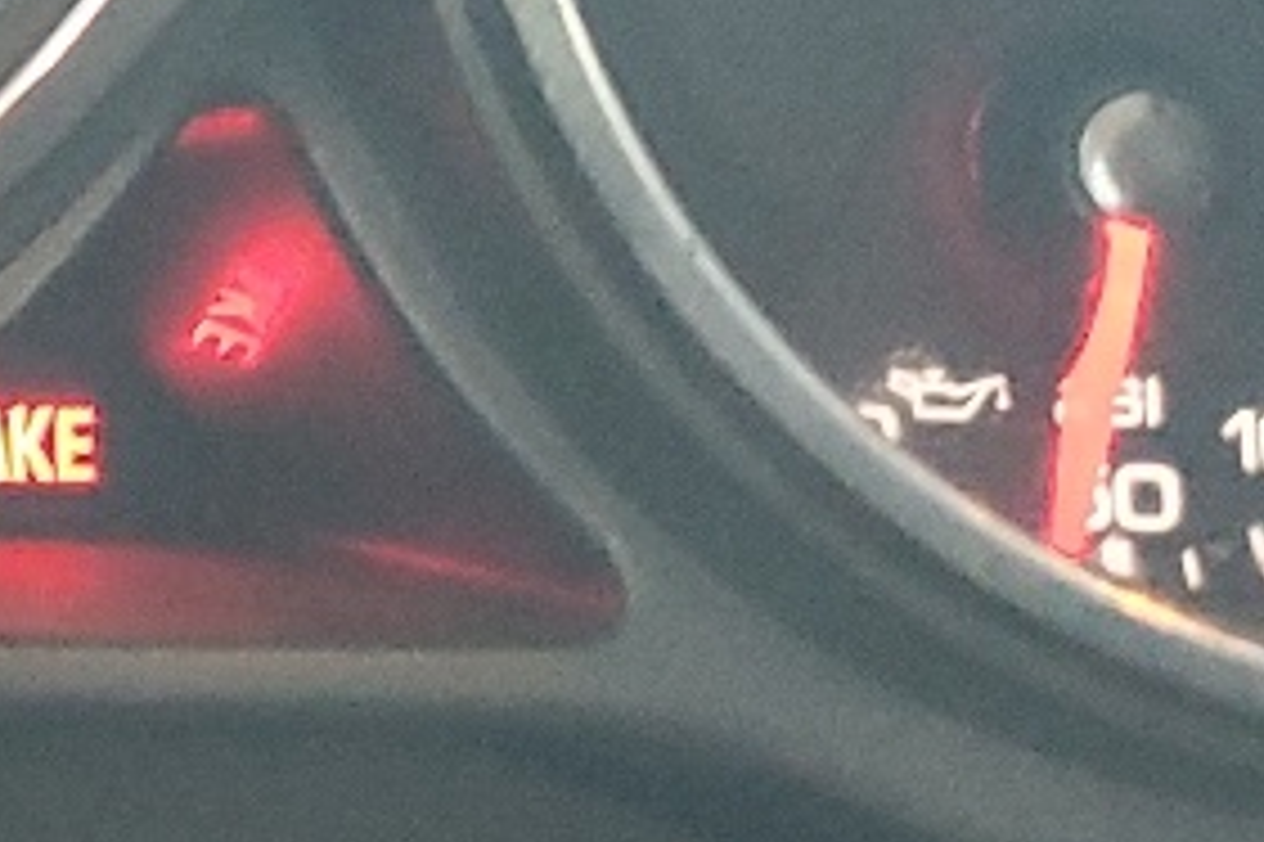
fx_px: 5404
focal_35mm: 154
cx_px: -1129
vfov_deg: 8.7
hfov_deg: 12.1
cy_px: -450
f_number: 1.5
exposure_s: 1/24
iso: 289
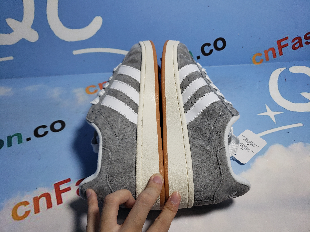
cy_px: 116
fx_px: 233
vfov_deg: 53.1
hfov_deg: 67.3
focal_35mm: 26
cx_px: 155
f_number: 1.5
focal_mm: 4.3
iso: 50
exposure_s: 1/583
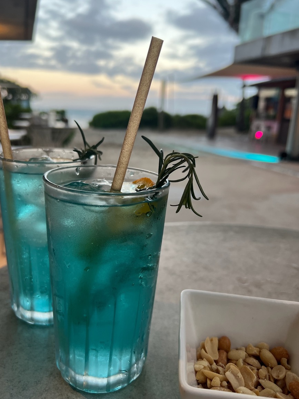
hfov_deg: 51.3
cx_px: 144
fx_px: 311
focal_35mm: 27
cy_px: 202
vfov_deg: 65.3
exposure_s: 1/100
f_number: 1.5
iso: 64
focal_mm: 5.7
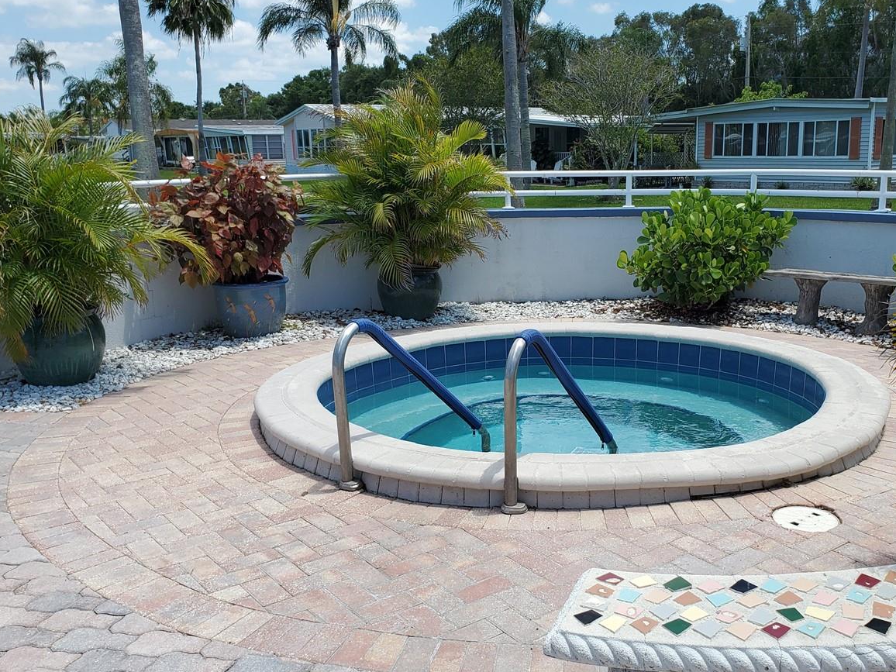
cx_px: 558
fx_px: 932
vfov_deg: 39.6
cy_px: 381
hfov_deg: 50.9
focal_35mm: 36
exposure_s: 1/1476
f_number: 2.4
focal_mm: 4.3
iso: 50
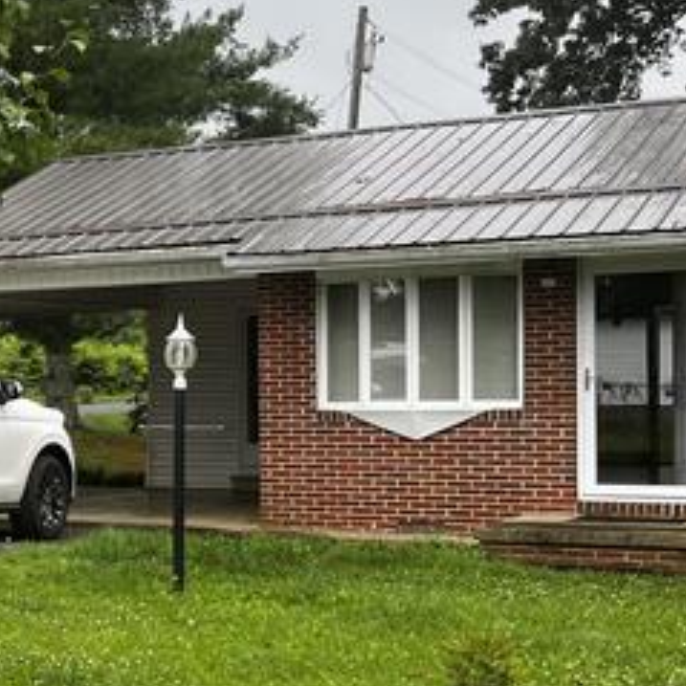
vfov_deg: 21.1
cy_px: 436
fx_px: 1839
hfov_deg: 18.2
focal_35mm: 82
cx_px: -409
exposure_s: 1/583
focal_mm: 5.1
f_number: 1.6
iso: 50
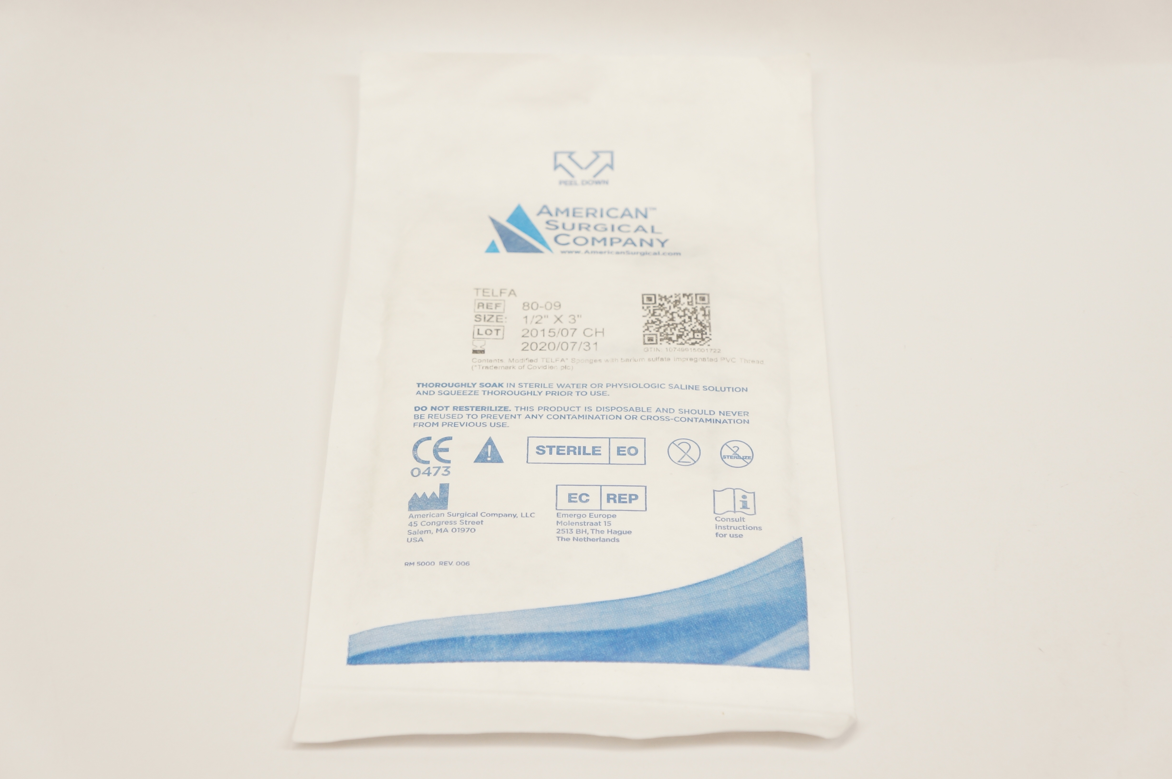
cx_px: 586
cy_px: 390
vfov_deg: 22.6
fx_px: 1951
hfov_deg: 33.4
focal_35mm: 60
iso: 400
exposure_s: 1/100
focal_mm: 40
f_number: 5.6
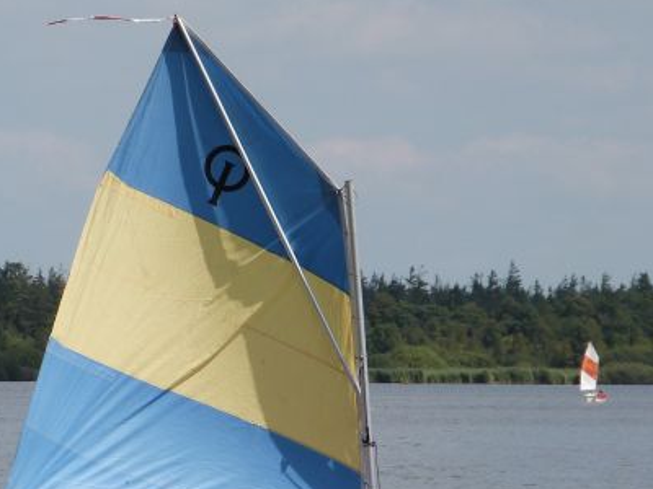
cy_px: 452
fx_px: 7734
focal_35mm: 410
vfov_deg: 3.6
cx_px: 121
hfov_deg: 4.8
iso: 100
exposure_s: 1/640
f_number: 5.6
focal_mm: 36.9
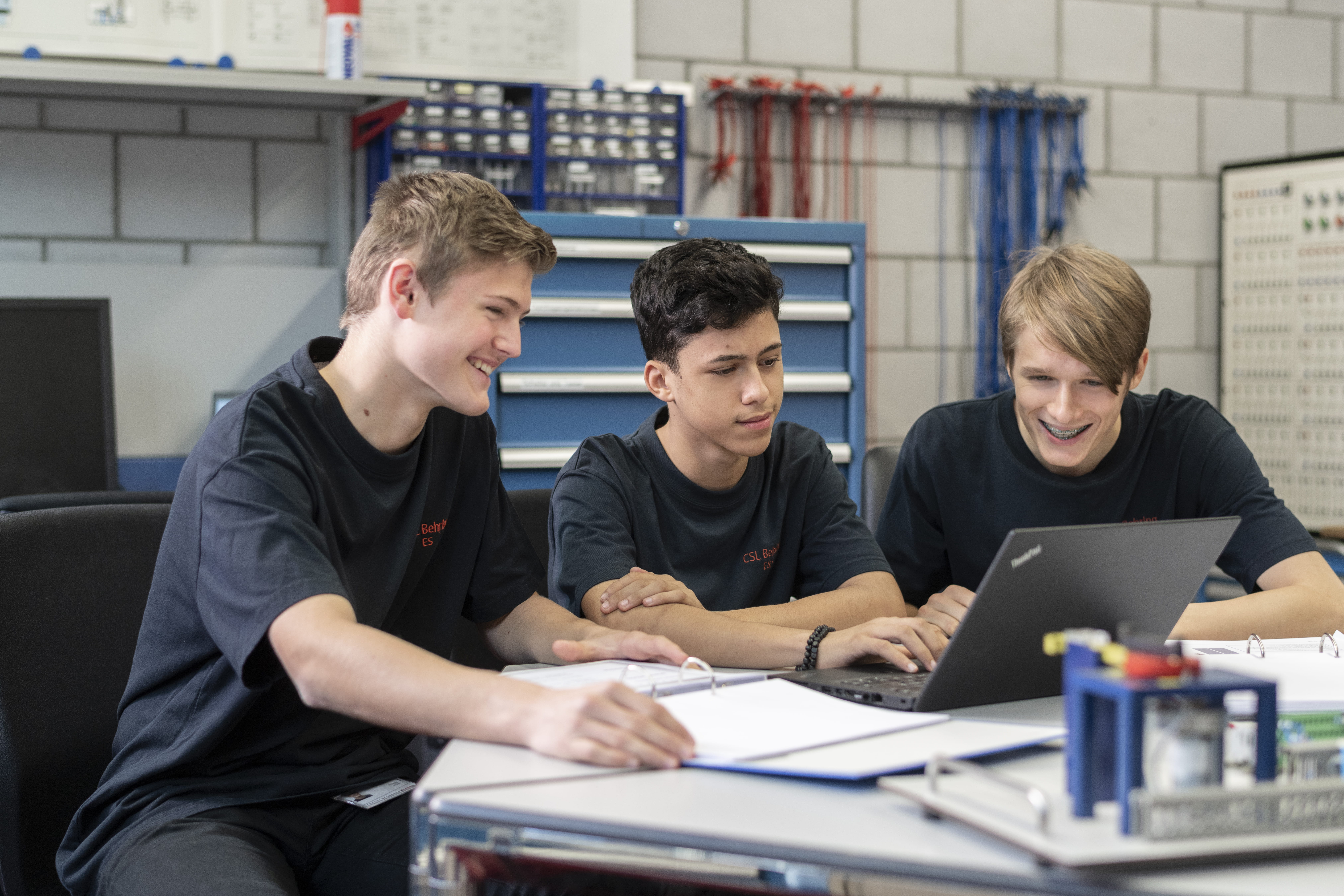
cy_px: 448
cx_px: 672
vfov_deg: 23.4
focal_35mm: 58
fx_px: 2165
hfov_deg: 34.5
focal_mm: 58
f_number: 2.8
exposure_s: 1/160
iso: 320
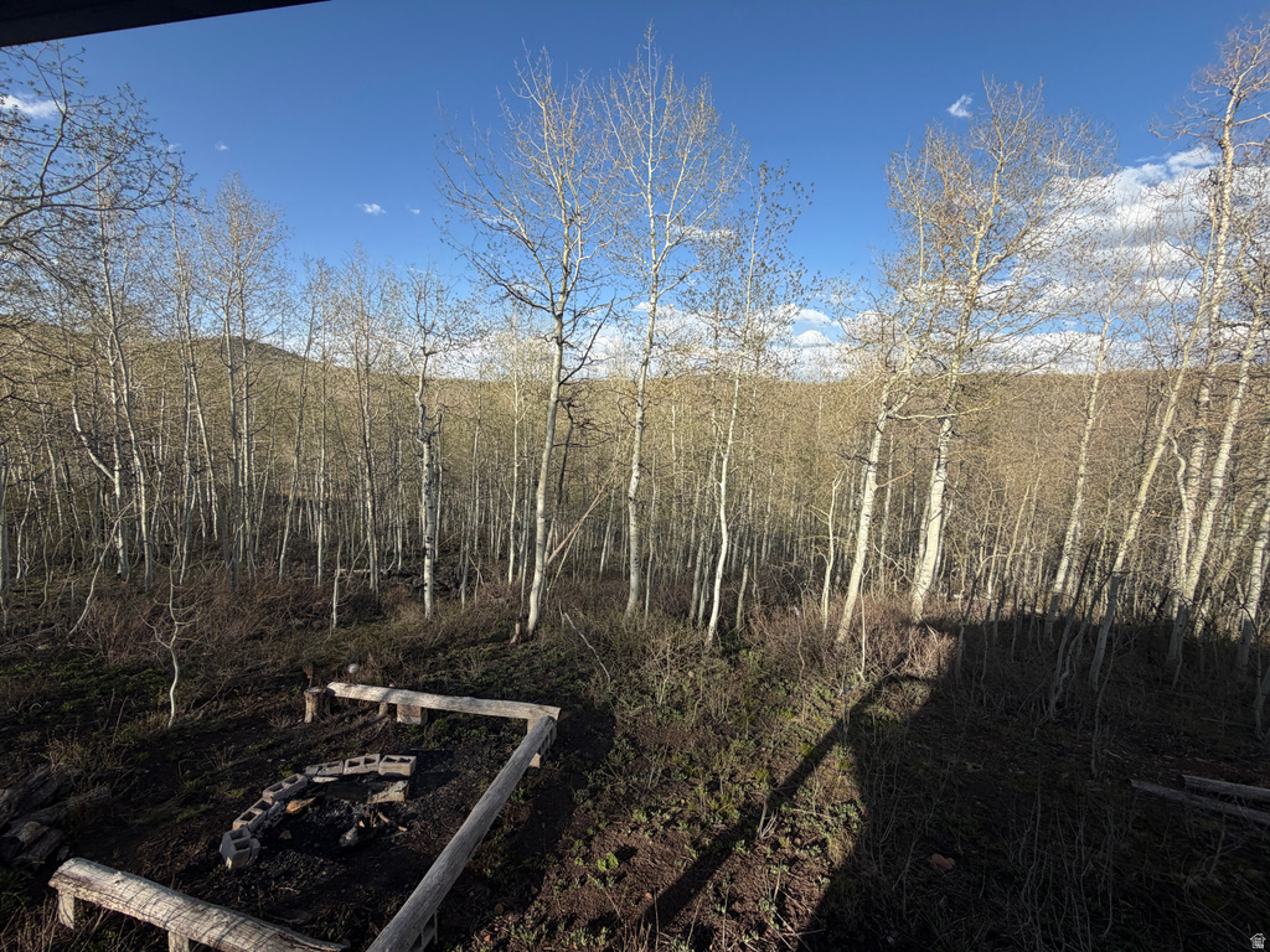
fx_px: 514
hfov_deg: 102.1
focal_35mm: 14
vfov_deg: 85.7
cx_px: 635
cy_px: 476
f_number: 2.2
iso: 25
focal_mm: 2.22
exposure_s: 1/770
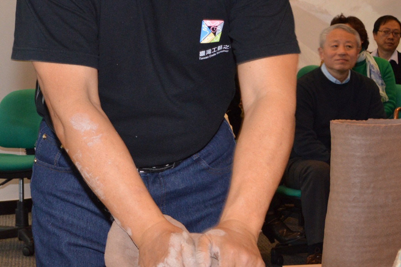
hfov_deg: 21.8
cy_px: 49
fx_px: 1024
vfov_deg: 14.7
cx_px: 70
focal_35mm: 92
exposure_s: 1/60
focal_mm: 30
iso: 800
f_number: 7.1
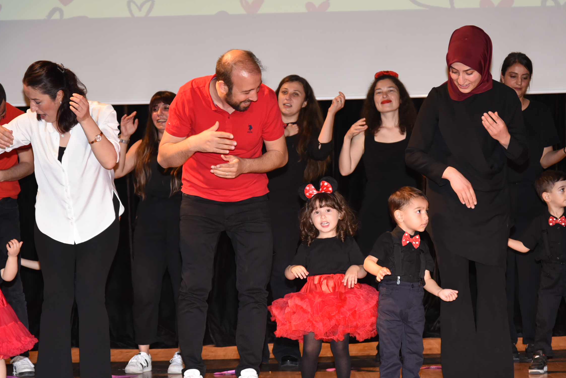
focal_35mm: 104
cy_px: 219
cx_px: 302
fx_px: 1636
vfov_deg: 13.2
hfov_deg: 19.6
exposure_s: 1/200
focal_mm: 78
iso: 2000
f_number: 4.5
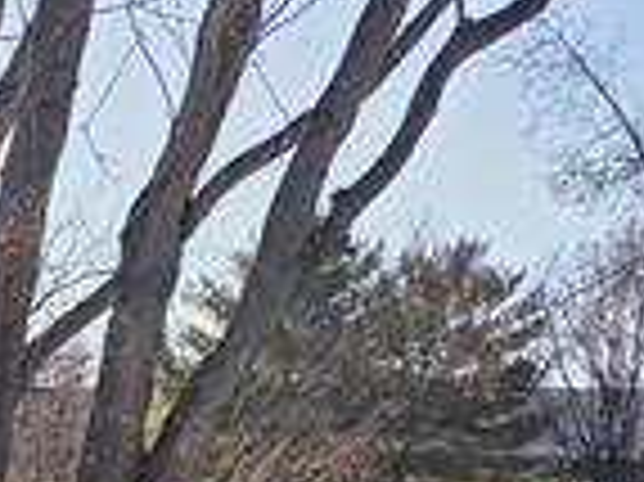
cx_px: -473
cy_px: 748
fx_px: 1506
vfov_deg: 16.4
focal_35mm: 81
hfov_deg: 19.1
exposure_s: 1/4460
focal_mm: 5.4
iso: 80
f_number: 1.8
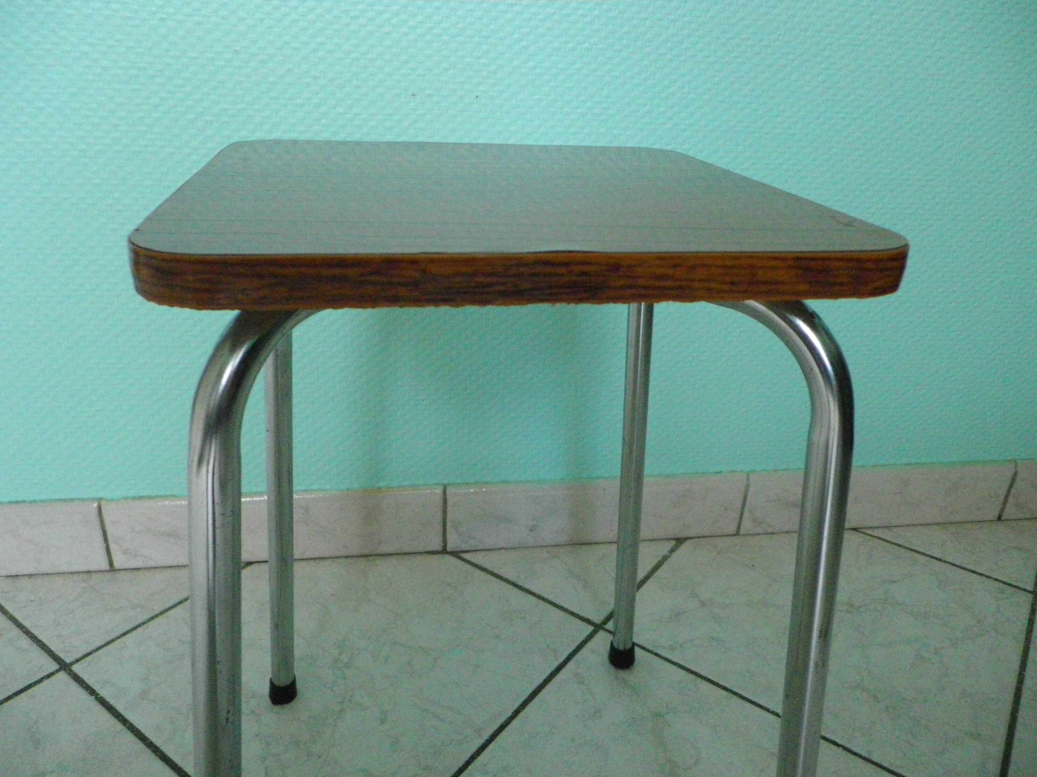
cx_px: 518
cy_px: 388
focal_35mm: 28
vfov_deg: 49.7
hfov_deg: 63.4
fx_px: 839
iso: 800
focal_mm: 4.9
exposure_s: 1/30
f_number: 2.6
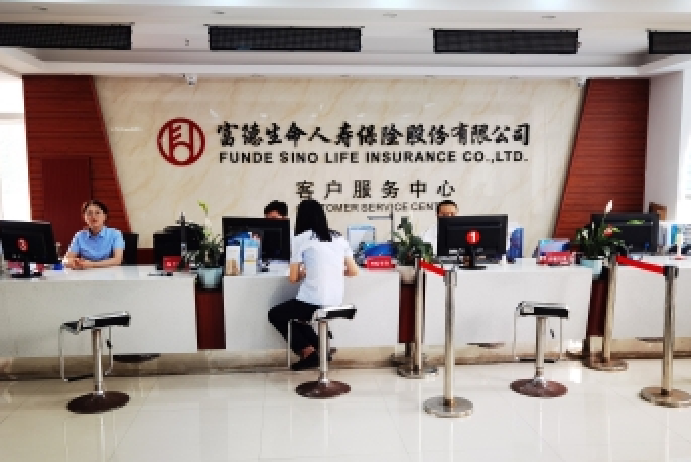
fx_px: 653
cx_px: 340
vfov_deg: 38.9
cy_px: 247
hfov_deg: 55.8
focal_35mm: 34
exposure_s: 1/100
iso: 80
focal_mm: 6.71
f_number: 1.9
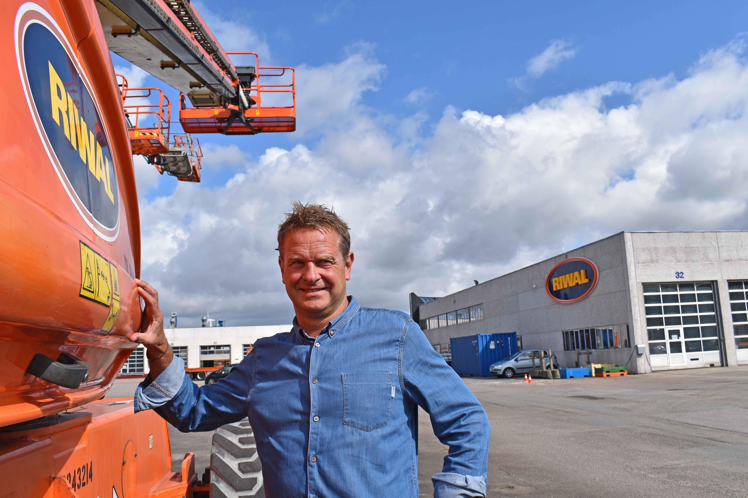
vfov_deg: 43.6
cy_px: 249
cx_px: 374
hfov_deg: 61.9
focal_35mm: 30
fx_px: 623
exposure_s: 1/500
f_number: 11
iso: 200
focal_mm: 20
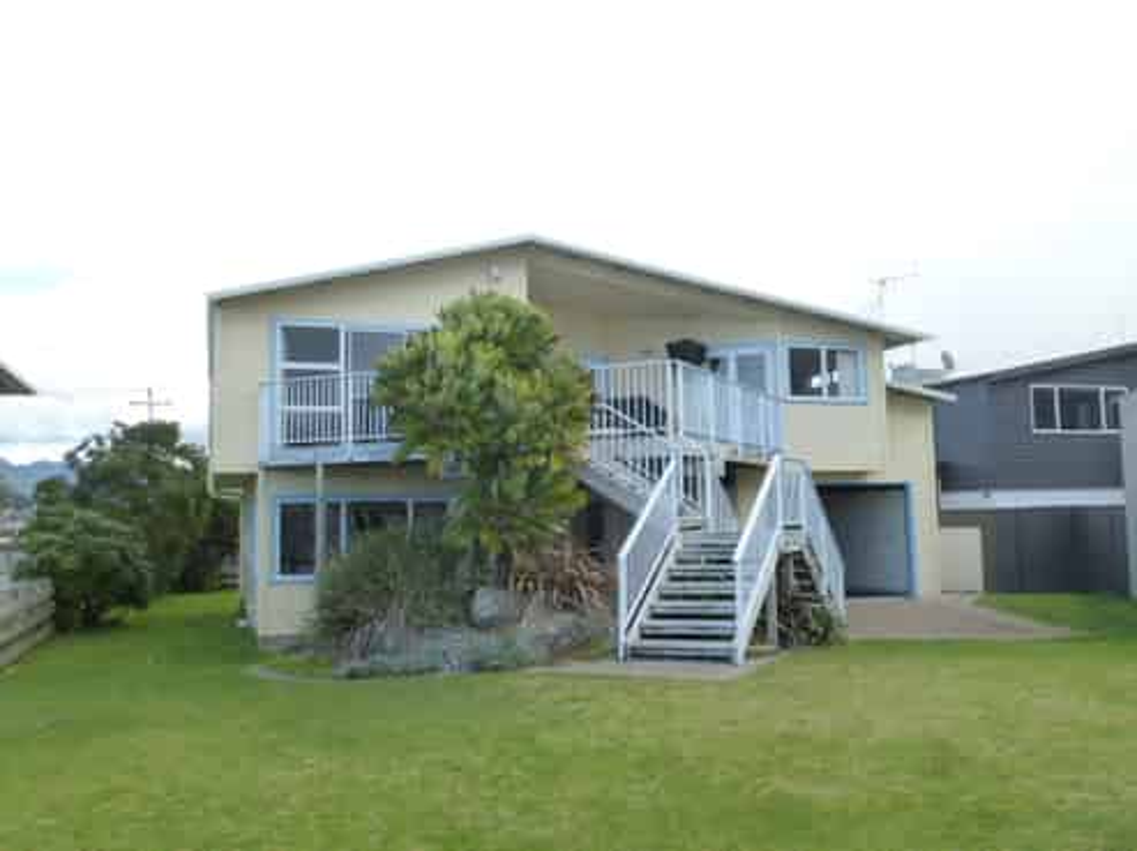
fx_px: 985
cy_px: 426
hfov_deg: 60.0
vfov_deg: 46.7
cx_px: 568
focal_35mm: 30
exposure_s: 1/640
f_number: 4
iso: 400
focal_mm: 5.4
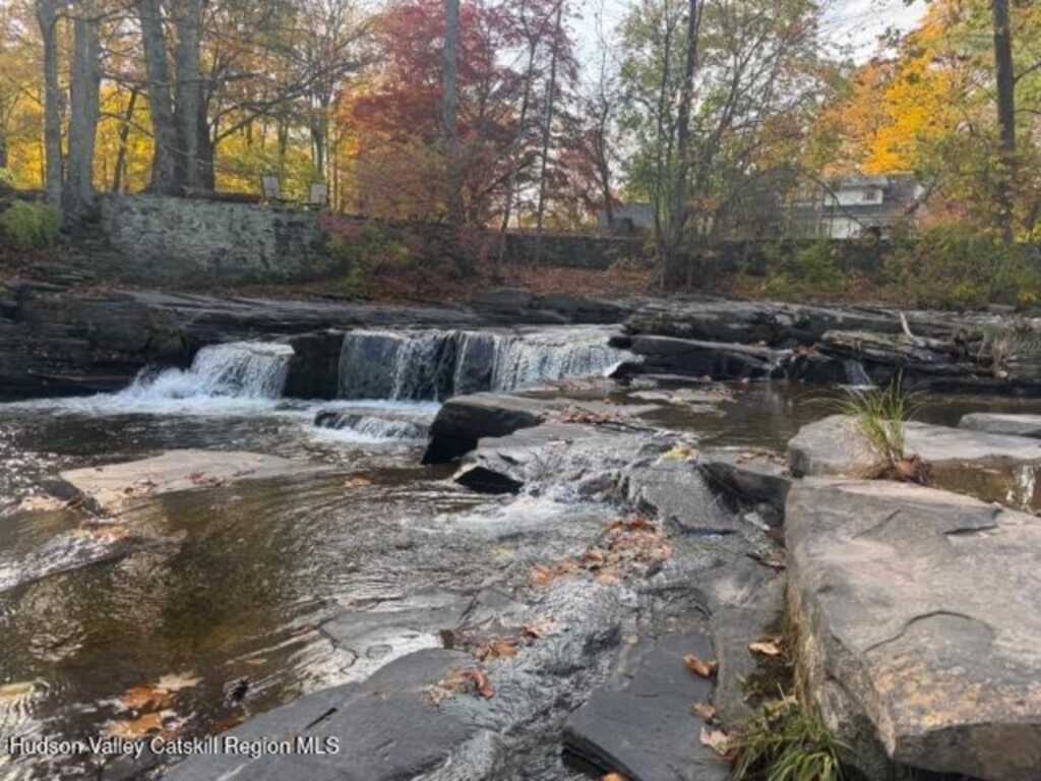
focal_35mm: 24
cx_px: 520
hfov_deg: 71.6
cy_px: 390
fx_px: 722
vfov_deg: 56.8
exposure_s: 1/442
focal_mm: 6.76
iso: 80
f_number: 1.78
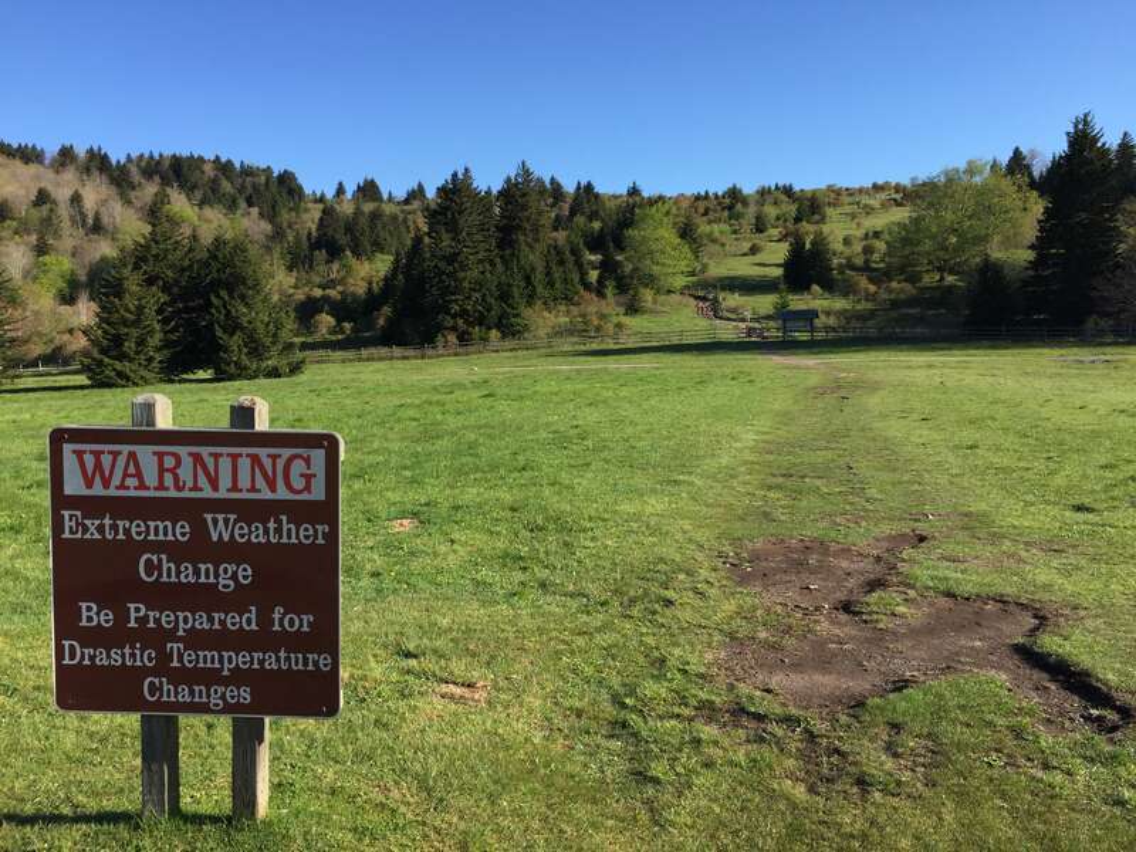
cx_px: 568
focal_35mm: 29
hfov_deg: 61.7
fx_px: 952
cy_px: 426
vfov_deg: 48.2
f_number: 2.2
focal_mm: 4.15
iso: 32
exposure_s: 1/1068
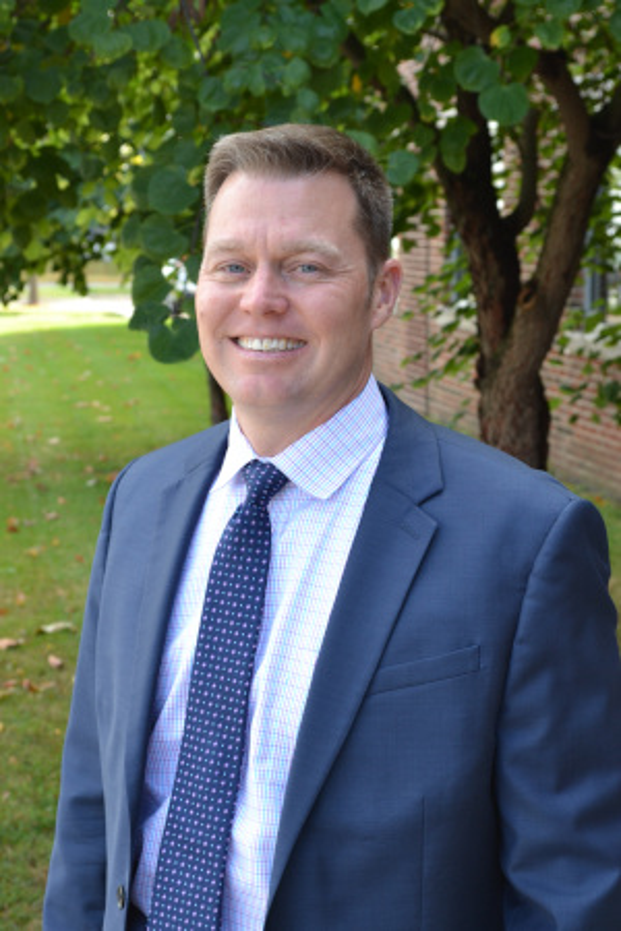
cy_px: 466
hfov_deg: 18.9
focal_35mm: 72
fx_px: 1863
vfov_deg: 28.1
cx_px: 310
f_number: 8
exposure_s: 1/80
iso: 400
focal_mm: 48
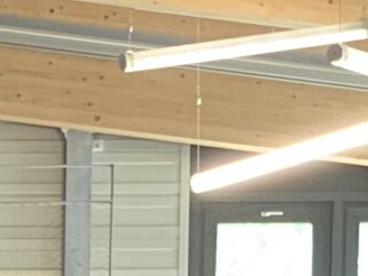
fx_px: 4316
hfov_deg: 4.8
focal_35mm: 406
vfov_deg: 3.5
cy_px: 1075
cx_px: -426
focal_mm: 6
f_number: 2.4
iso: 160
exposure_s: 1/50
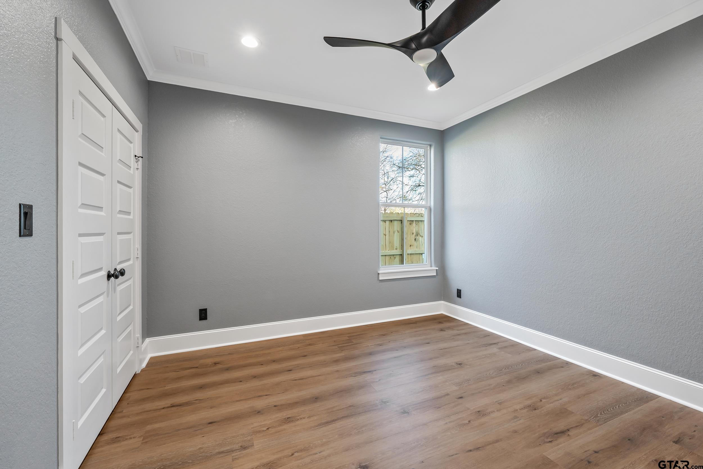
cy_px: 234
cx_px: 352
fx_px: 293
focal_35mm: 15
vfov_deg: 77.3
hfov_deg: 100.4
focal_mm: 15
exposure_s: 1/10
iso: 800
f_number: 8
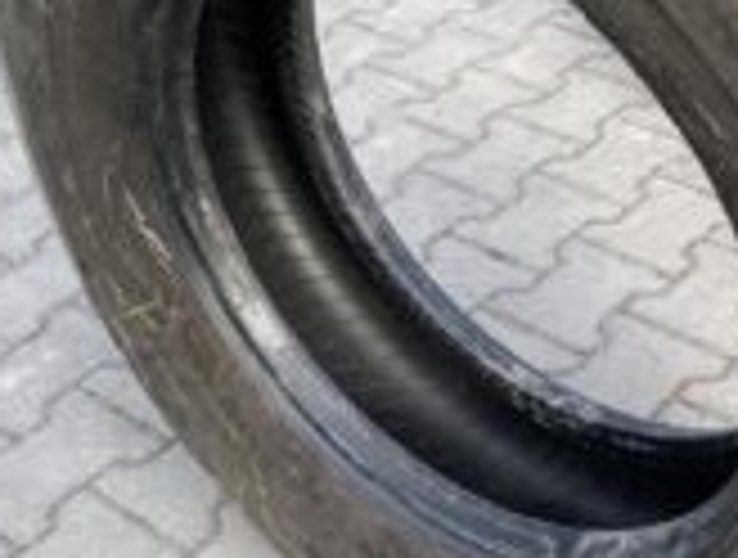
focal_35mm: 68
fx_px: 1454
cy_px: 146
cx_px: 472
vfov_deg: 21.6
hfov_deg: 28.4
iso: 32
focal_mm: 4.25
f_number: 1.8
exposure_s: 1/375
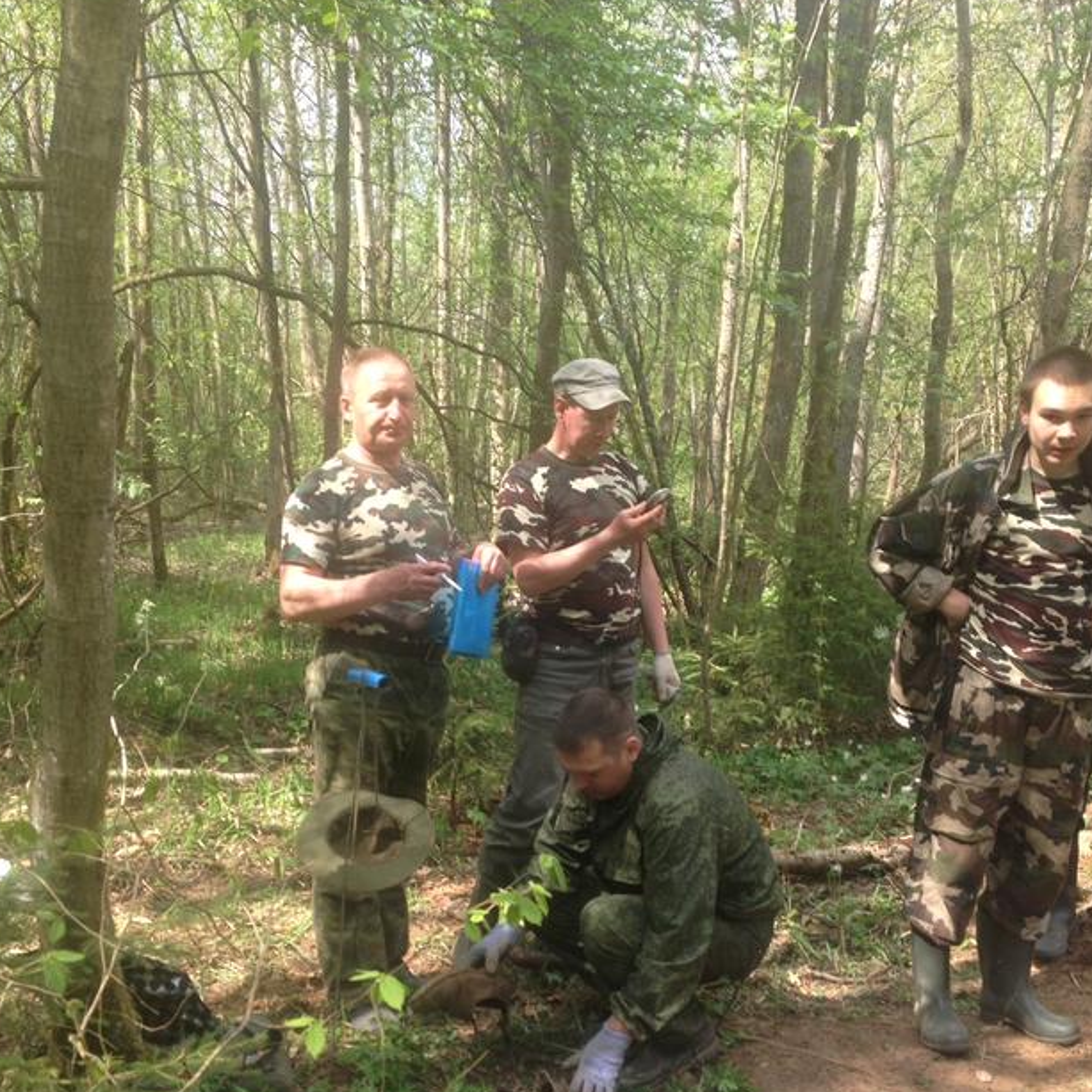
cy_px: 695
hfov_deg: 38.3
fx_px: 1570
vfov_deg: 38.1
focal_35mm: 44
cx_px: 526
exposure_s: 1/200
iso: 50
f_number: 2.4
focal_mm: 4.28
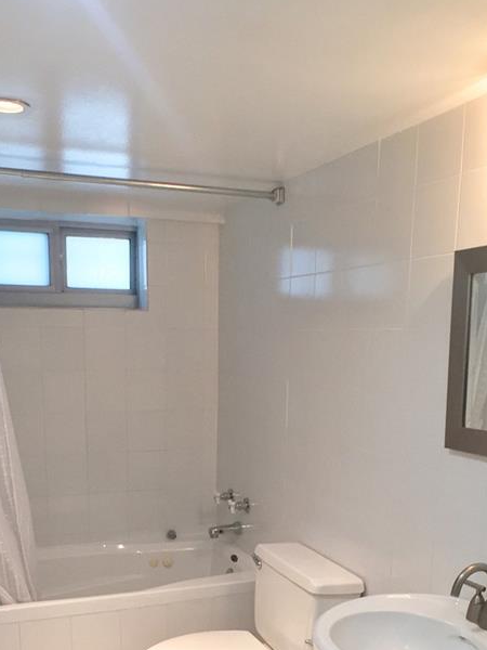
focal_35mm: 58
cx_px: 222
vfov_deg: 32.5
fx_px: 1088
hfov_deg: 25.2
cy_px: 506
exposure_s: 1/30
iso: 80
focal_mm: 4.15
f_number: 2.2
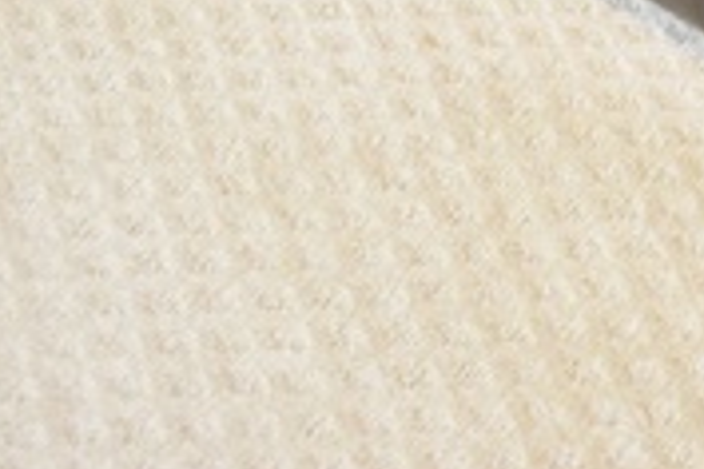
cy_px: -314
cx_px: 1090
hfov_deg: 15.4
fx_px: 2386
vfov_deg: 10.7
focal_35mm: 122
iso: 2500
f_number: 4
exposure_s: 1/30
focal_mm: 24
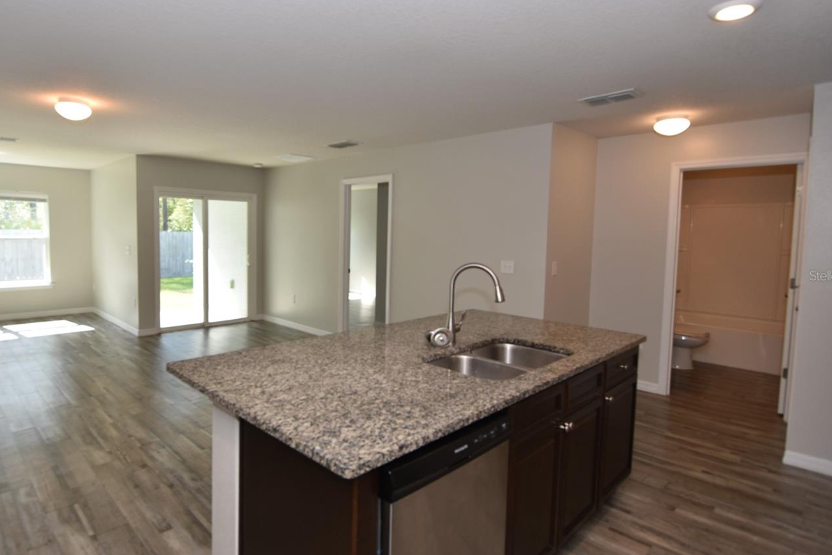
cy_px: 276
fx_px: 439
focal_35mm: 19
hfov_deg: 86.0
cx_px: 341
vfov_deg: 64.6
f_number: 4.5
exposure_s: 1/80
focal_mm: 10
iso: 200
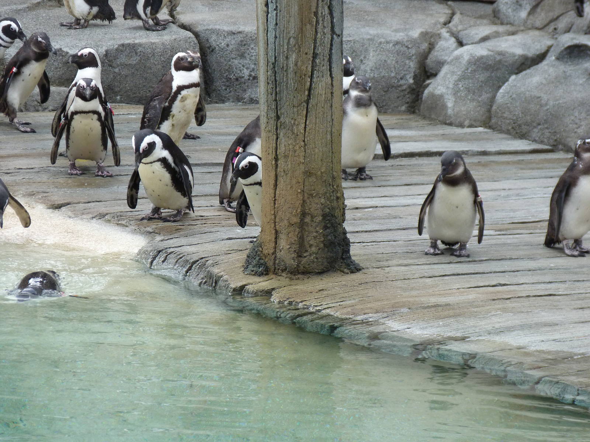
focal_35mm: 241
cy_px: 221
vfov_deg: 6.2
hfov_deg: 8.2
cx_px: 295
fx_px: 4108
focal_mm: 43.5
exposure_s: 1/160
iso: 200
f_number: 3.9
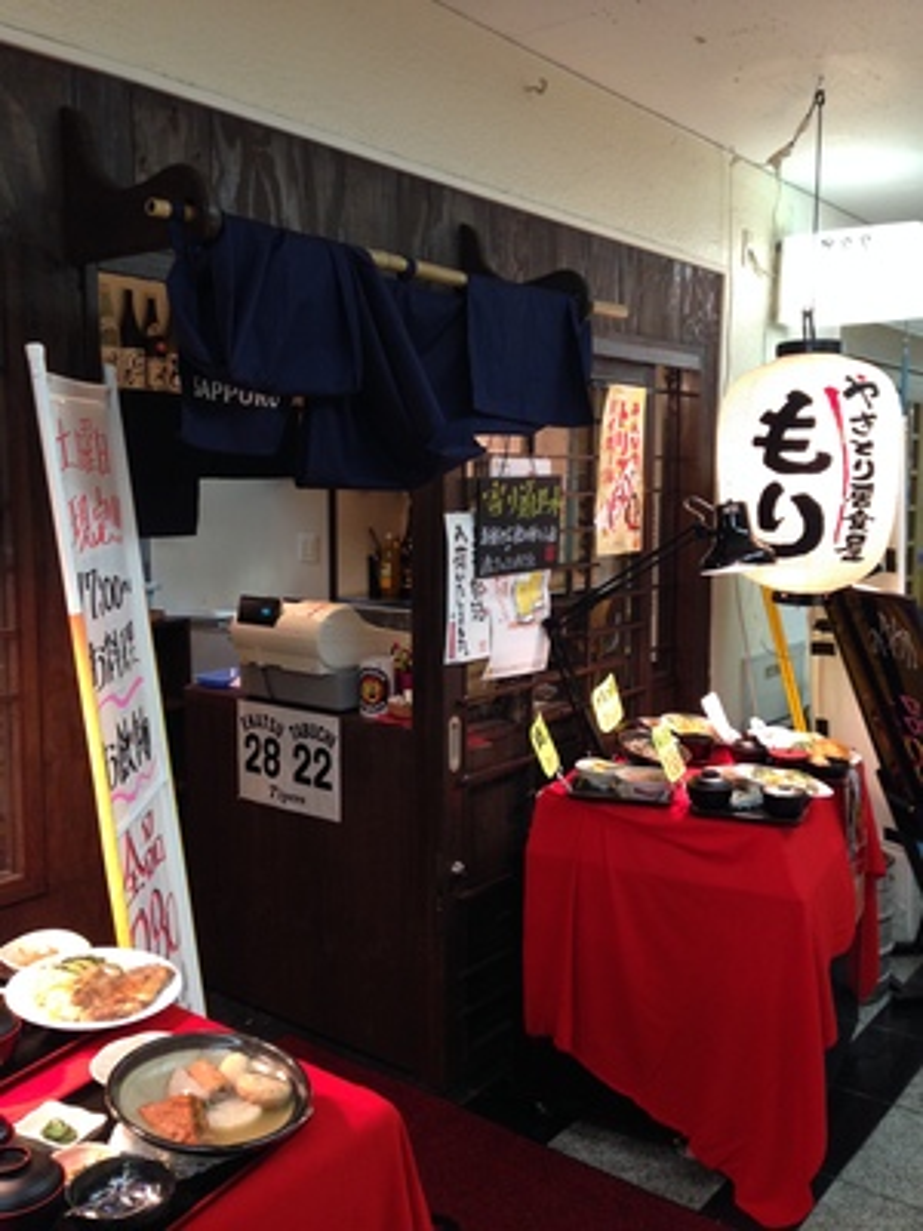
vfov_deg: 55.4
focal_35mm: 33
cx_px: 462
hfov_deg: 42.9
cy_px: 616
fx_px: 1173
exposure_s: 1/20
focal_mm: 4.12
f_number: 2.4
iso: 125
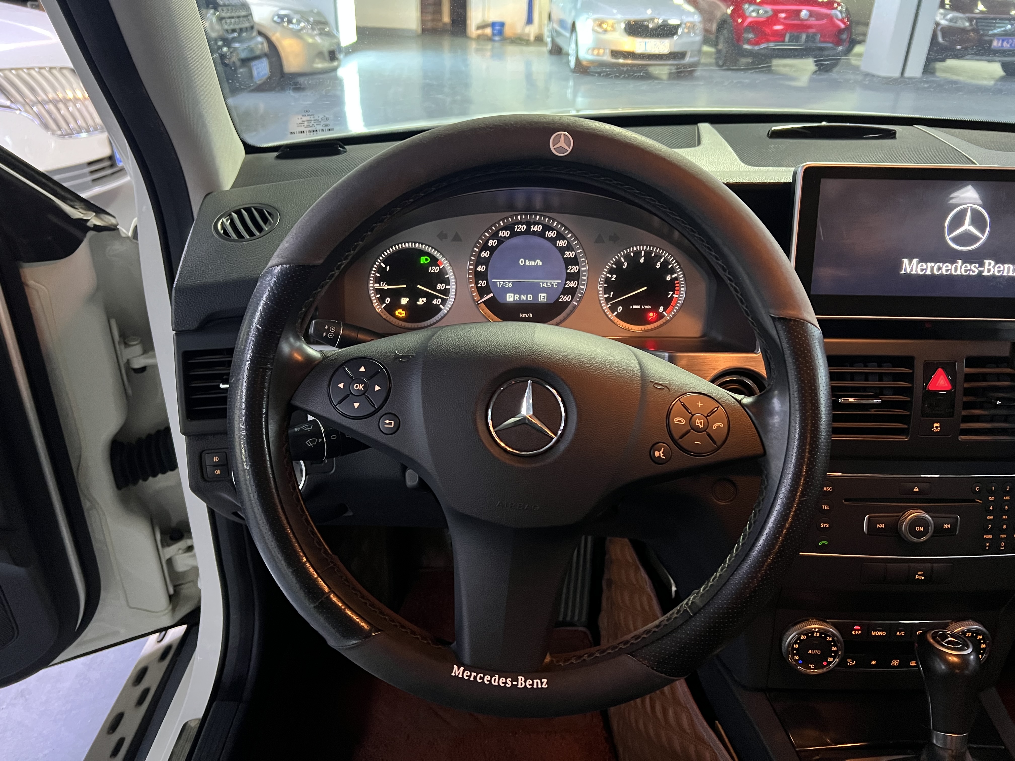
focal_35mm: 26
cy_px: 380
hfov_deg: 67.3
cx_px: 508
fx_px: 762
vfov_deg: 53.1
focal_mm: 5.7
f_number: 1.5
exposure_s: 1/25
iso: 500
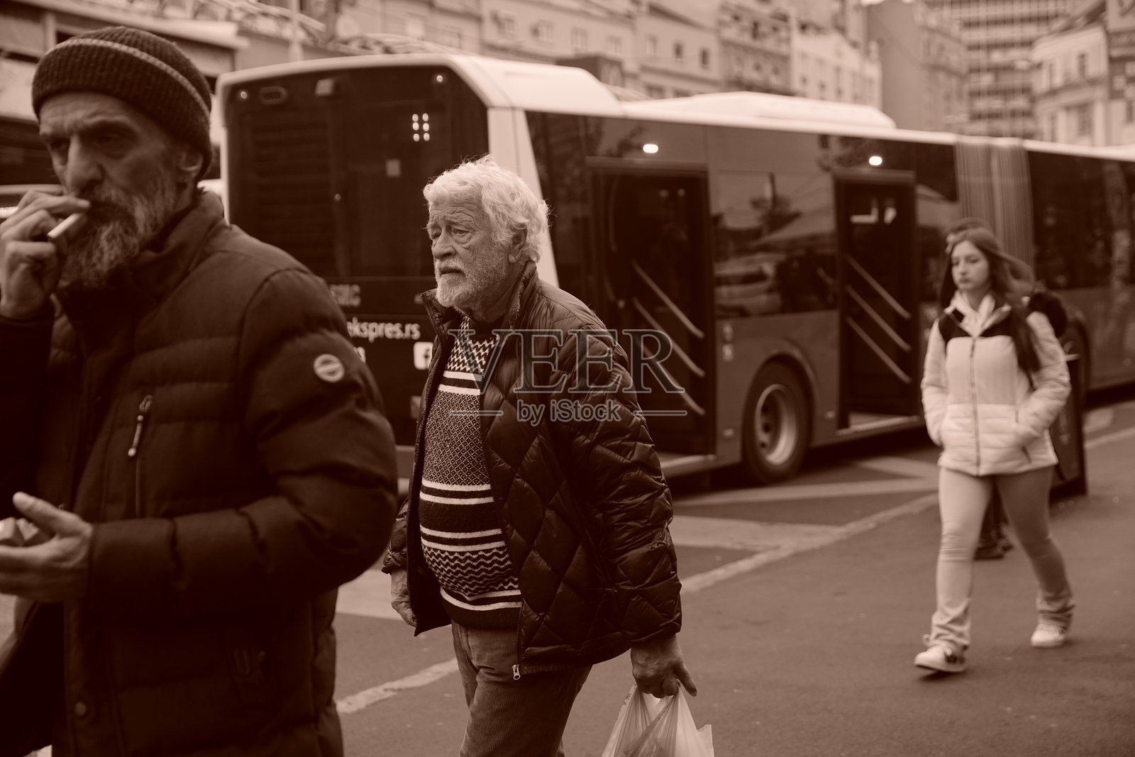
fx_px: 1860
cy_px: 378
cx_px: 568
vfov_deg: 23.0
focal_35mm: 59
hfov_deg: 33.9
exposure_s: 1/500
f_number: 4
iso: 640
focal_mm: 59
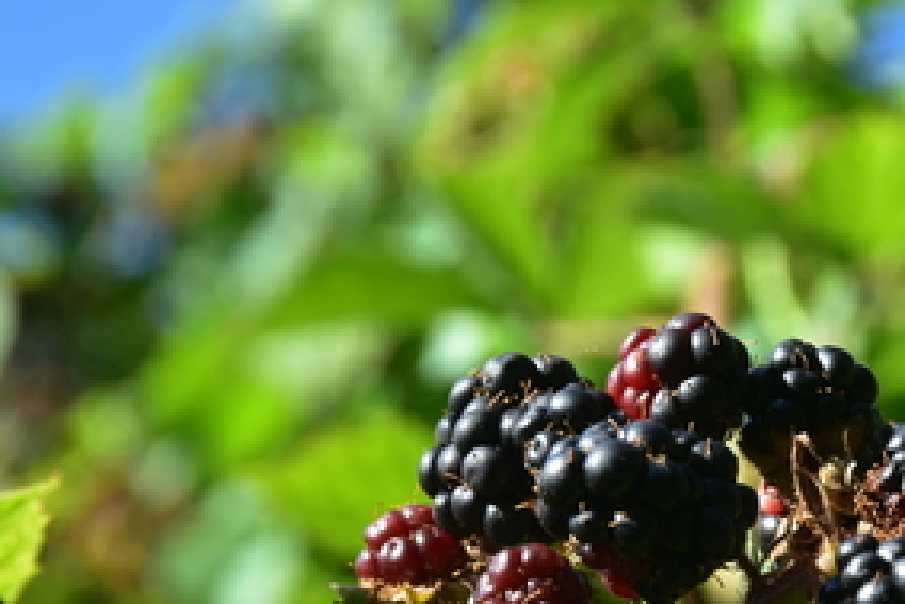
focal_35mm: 334
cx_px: 723
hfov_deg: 6.2
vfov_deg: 4.1
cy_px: 607
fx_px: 8402
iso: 200
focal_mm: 105
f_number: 11
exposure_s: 1/100
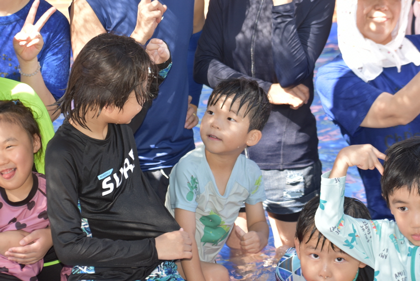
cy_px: 140
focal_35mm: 105
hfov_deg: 19.4
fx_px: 1226
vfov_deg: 13.1
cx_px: 210
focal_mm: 70
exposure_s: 1/125
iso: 280
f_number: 5.6
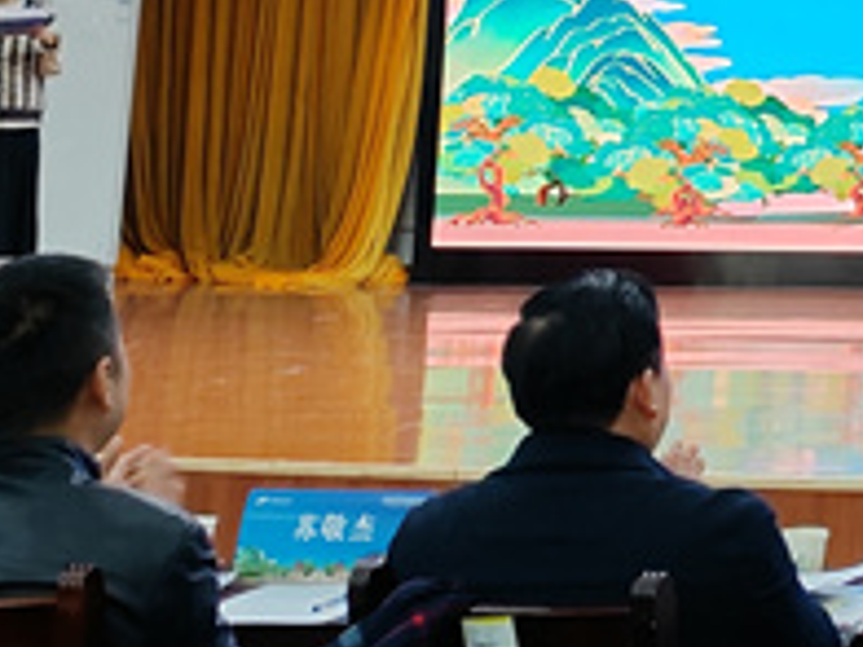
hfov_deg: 15.7
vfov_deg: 12.8
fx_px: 2742
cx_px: 1466
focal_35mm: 110
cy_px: -282
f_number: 1.9
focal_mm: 5.52
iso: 200
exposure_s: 1/50
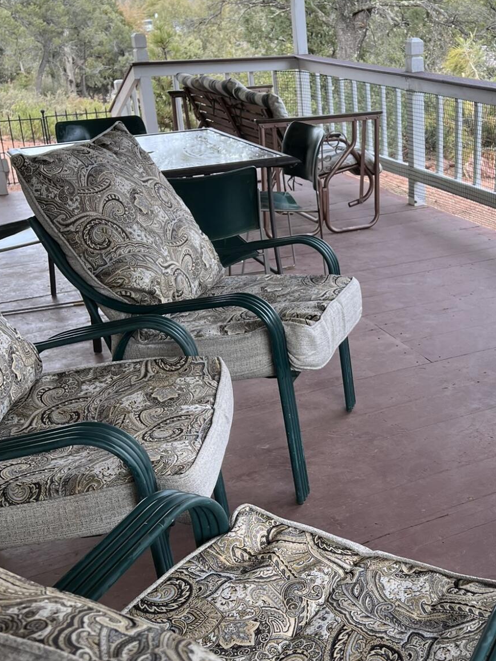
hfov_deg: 31.6
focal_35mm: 45
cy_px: 336
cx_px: 376
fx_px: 860
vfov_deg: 42.1
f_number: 1.5
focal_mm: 5.7
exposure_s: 1/193
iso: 40
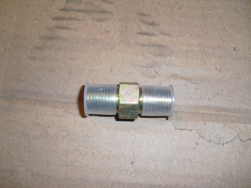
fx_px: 261
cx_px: 126
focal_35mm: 36
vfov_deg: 39.7
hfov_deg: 51.4
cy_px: 94
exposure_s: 1/60
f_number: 3.1
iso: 100
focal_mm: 6.3
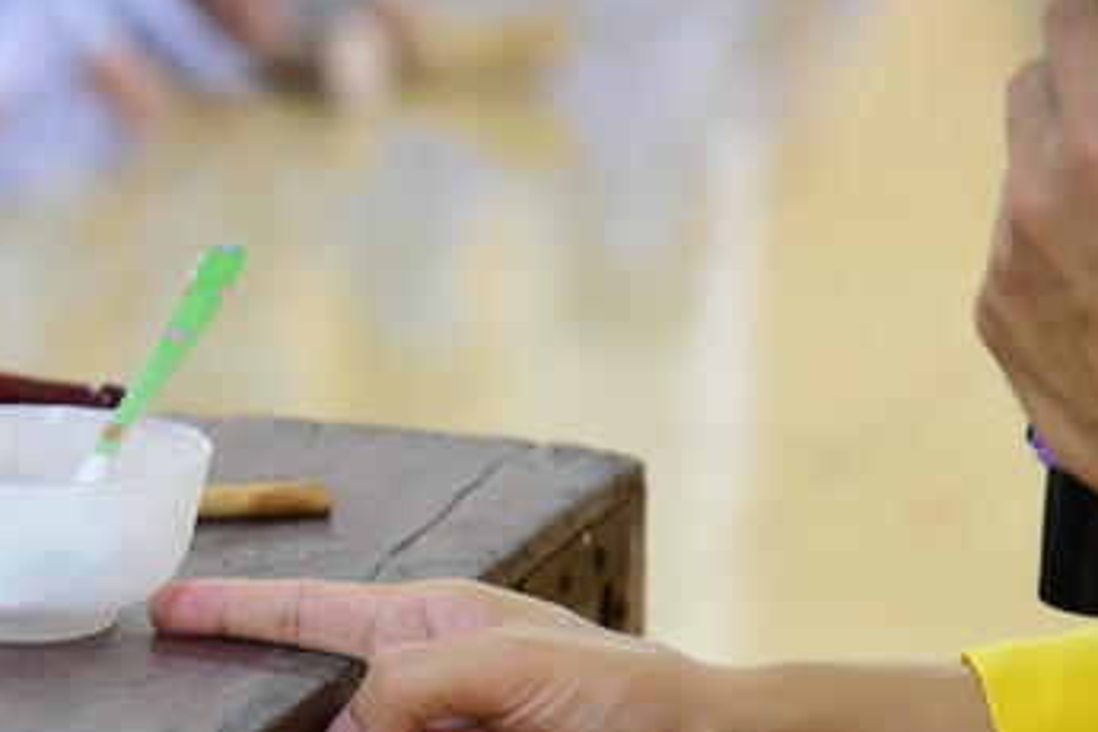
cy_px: 477
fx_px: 6892
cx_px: 111
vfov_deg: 6.1
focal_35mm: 226
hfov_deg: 9.1
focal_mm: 120
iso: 3200
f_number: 5
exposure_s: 1/40
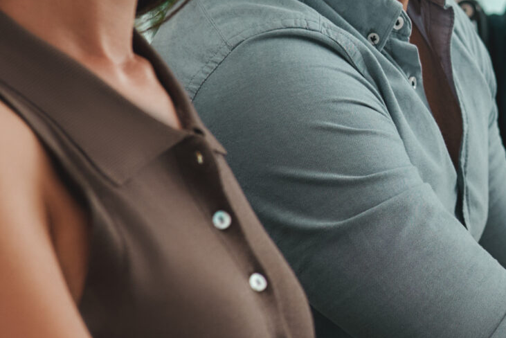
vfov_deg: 5.9
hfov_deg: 8.8
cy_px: -11
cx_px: 653
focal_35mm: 231
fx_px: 3248
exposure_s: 1/100
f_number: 4.5
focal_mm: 66
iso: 500
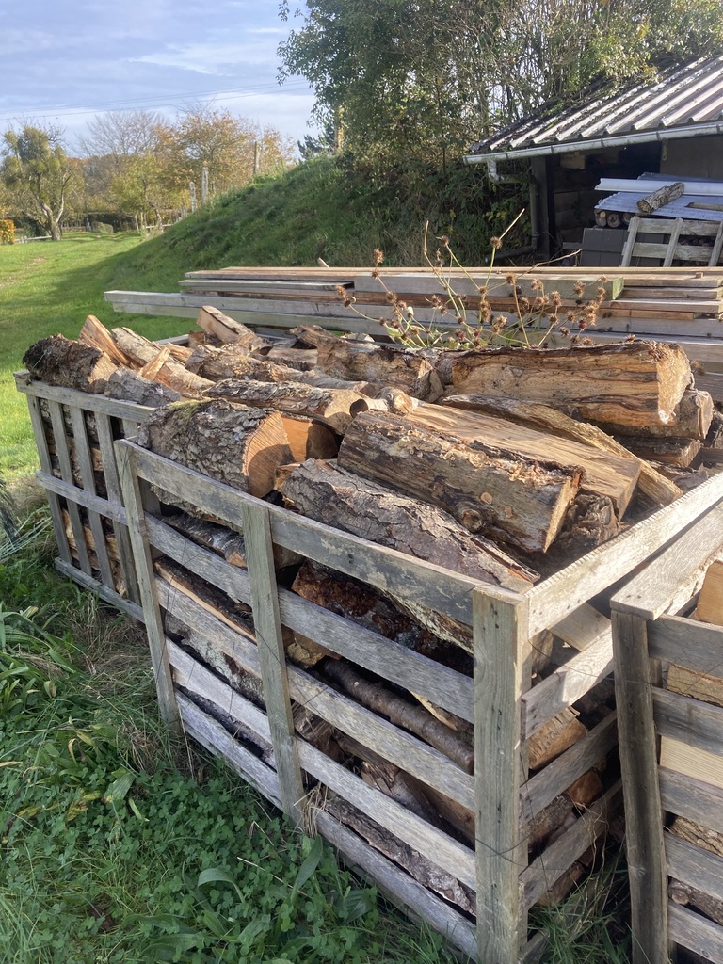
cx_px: 362
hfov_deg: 49.7
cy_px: 482
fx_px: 780
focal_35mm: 28
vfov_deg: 63.4
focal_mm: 3.99
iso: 20
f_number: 1.8
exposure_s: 1/448
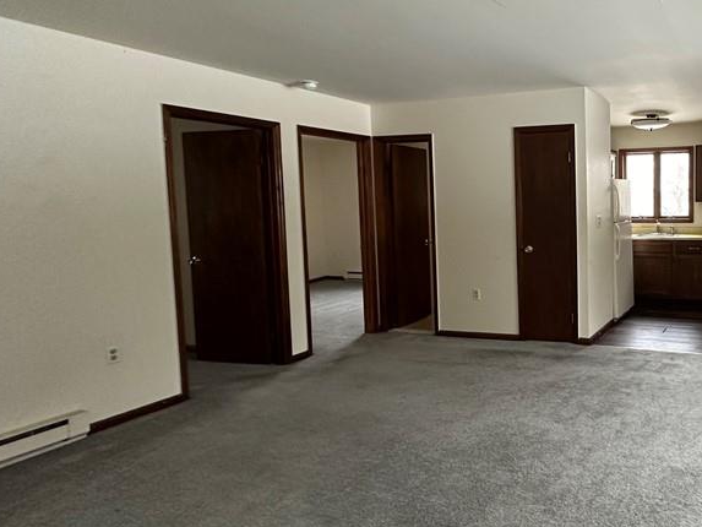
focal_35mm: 25
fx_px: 507
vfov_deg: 54.8
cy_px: 235
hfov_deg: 60.3
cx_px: 614
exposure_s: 1/60
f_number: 2.2
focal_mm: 2.22
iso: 400
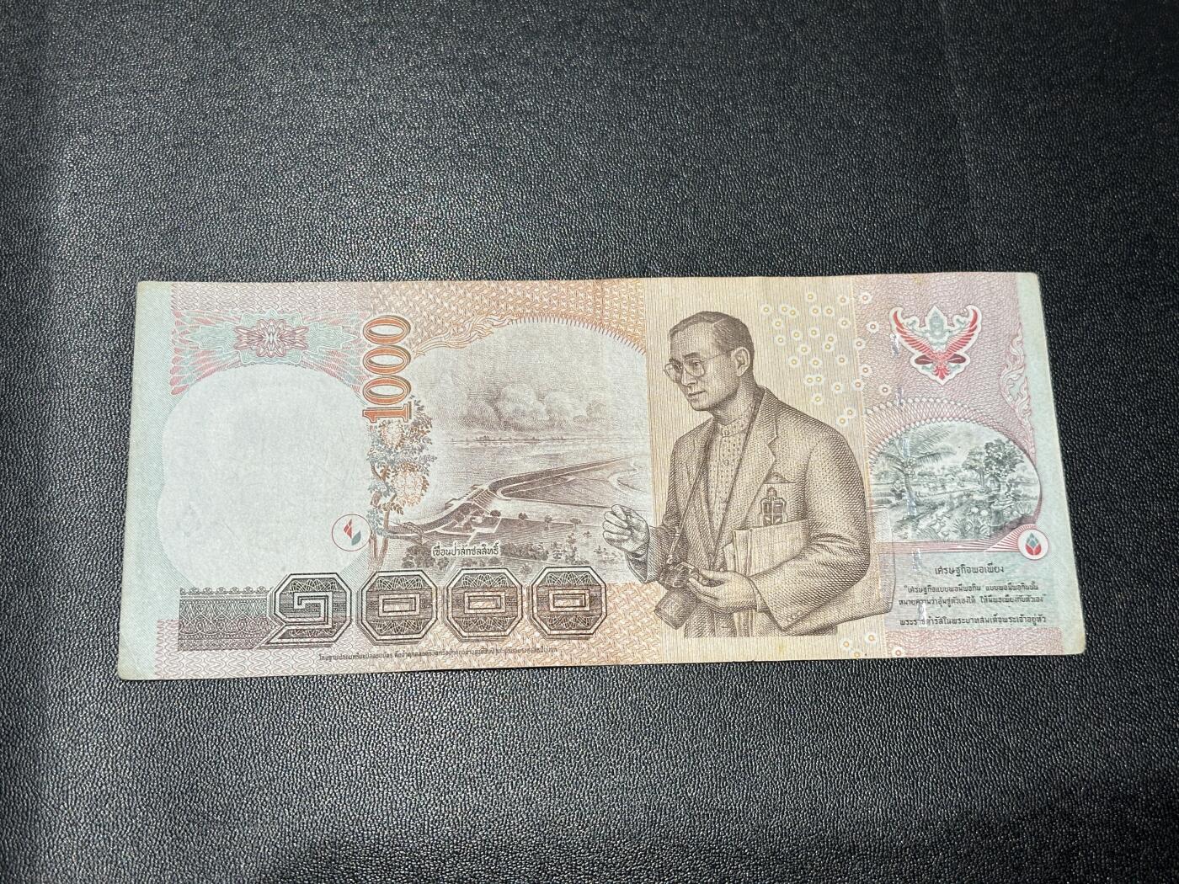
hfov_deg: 39.7
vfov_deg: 30.3
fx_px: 1635
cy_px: 442
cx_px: 590
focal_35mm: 48
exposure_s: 1/50
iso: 100
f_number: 1.78
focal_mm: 6.86
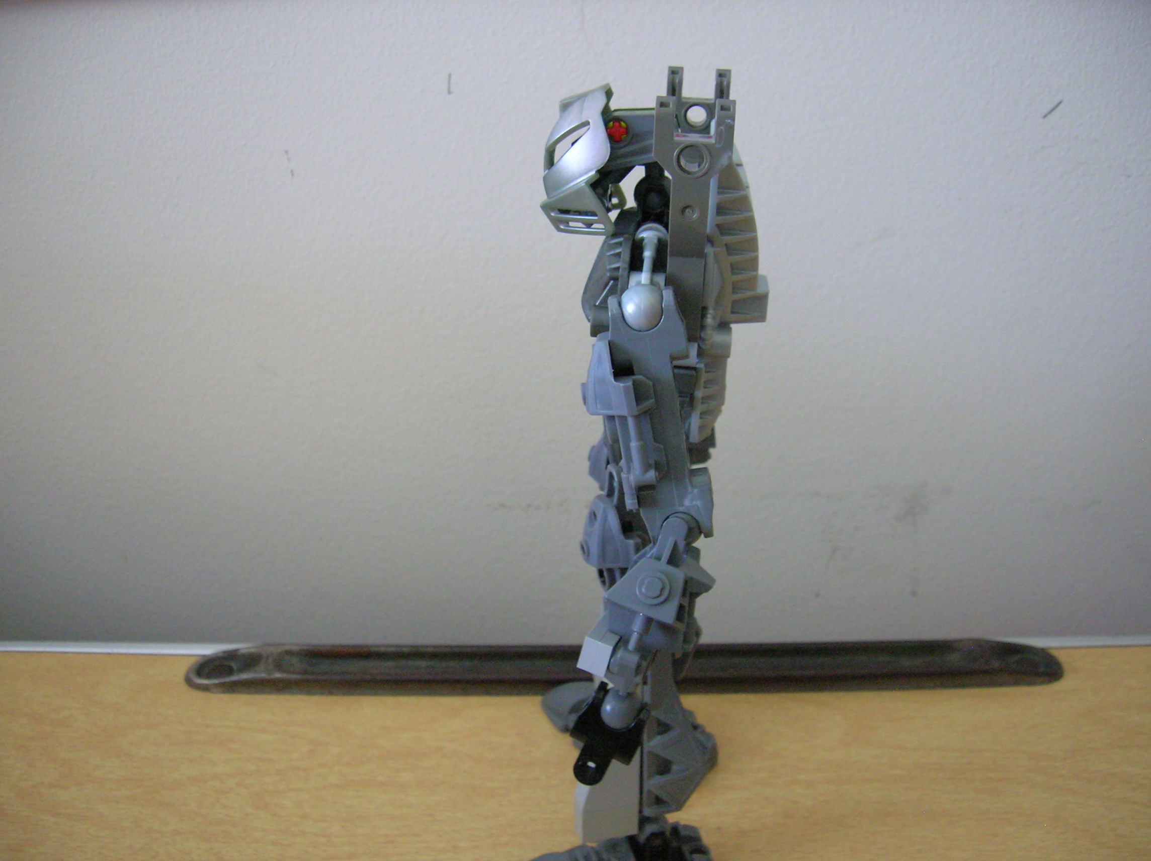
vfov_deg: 41.7
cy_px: 430
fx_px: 1130
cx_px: 576
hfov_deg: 54.0
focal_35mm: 34
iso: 200
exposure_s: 1/1.1
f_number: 2.9
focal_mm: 5.7
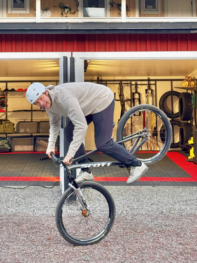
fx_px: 364
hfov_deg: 30.3
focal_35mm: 48
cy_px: 132
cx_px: 98
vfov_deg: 39.7
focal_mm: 6.76
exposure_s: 1/121
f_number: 1.78
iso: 64
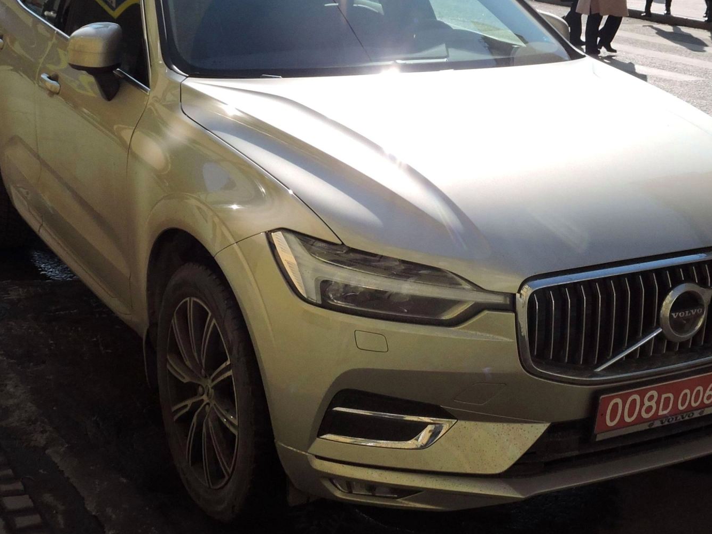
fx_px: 926
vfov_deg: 31.8
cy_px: 161
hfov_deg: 42.1
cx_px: 354
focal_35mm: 45
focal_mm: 5.4
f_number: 3.5
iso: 100
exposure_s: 1/1250
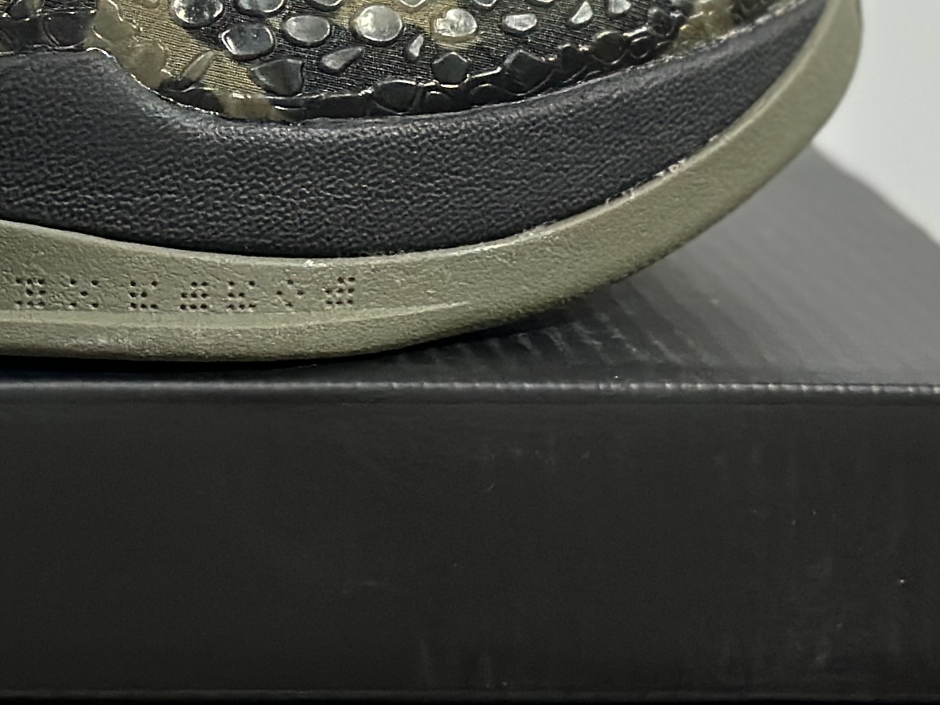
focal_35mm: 166
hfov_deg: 11.7
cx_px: -177
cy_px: -161
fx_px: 4507
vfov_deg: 8.8
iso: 200
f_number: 1.78
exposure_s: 1/50
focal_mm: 6.86
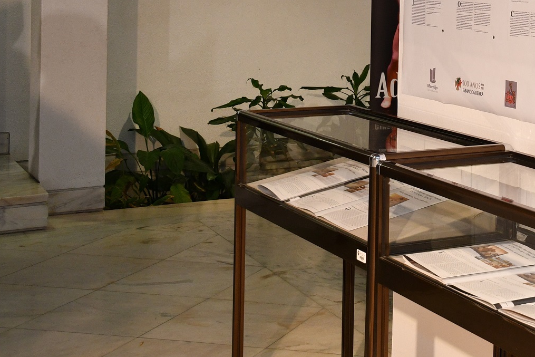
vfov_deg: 16.9
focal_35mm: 79
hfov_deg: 24.2
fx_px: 1174
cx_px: 571
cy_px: -5
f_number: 5
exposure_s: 1/80
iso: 640
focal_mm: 24
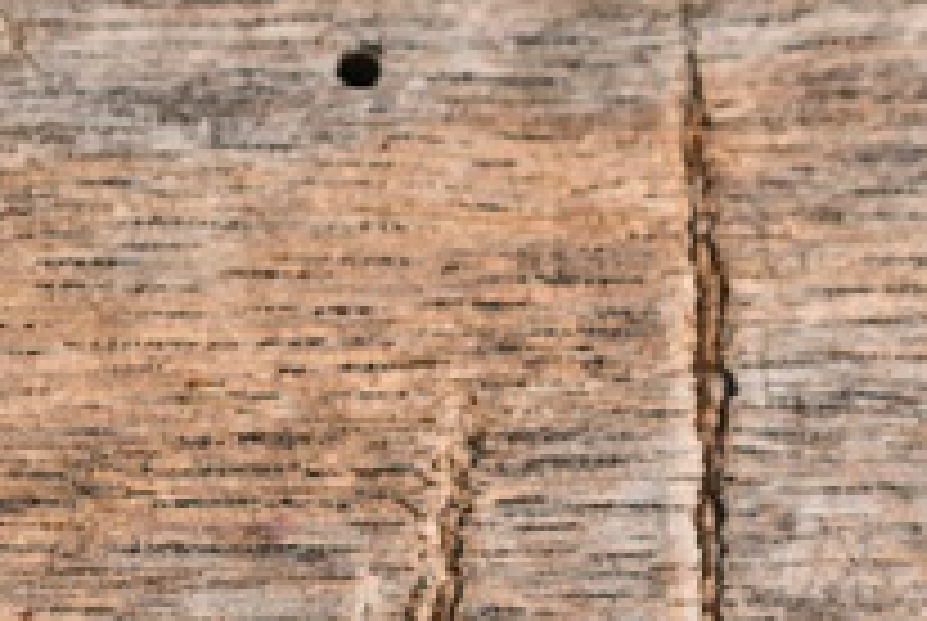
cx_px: -662
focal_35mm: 400
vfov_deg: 3.4
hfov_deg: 5.1
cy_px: 976
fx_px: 10315
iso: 100
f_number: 5
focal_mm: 55
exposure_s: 1/100
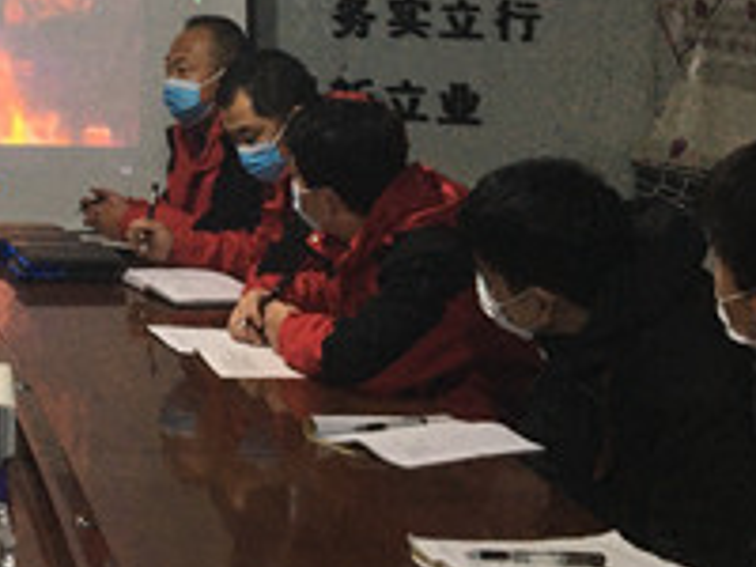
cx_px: -87
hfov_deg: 21.3
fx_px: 1900
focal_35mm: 87
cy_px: -102
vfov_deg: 16.3
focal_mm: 4.15
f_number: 2.2
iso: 40
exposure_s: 1/30
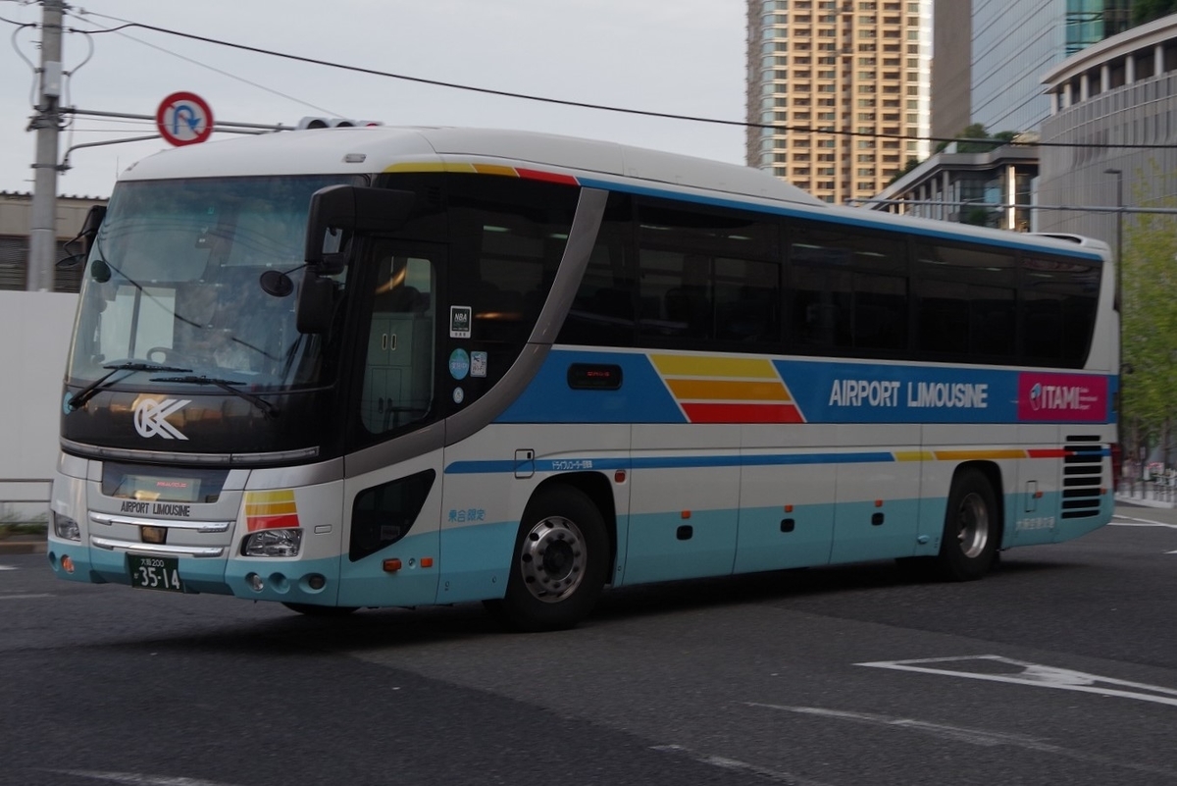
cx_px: 588
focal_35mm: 54
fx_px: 1766
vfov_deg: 25.1
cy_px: 393
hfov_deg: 36.9
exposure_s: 1/160
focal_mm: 36
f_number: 6.3
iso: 400
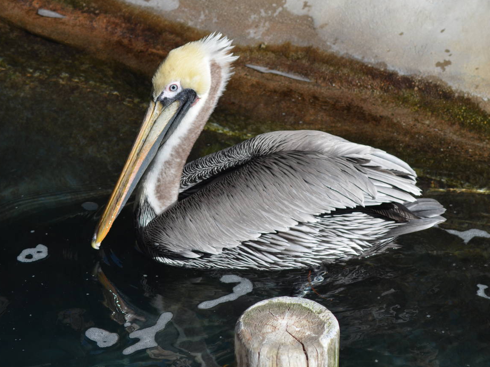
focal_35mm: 140
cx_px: 308
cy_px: 214
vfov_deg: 10.6
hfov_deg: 14.1
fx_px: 1982
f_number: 6.3
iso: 200
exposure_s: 1/640
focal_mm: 70
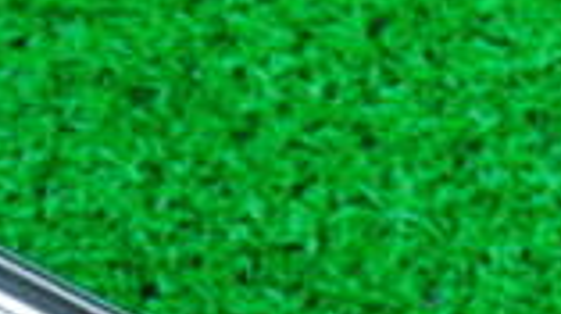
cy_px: 589
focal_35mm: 164
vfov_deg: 7.2
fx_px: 2438
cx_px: 475
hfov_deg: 13.0
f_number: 3.6
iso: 400
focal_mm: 6.42
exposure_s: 1/25
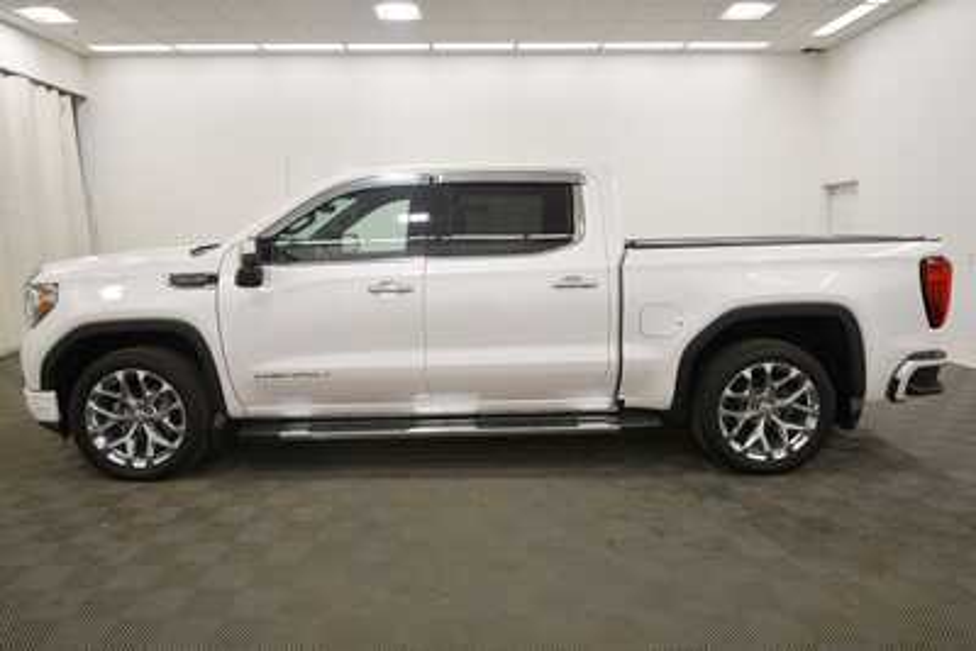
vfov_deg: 57.3
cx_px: 488
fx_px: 597
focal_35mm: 22
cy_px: 326
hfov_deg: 78.6
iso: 800
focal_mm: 15
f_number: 5.3
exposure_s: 1/250
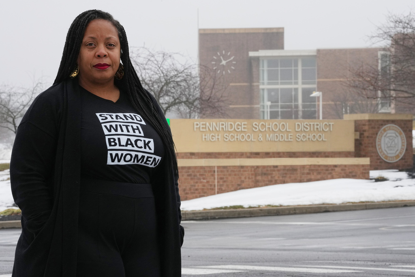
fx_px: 1706
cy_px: 138
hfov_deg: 13.9
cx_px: 208
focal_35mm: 148
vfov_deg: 9.3
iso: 1250
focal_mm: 148
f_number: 22
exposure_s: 1/100
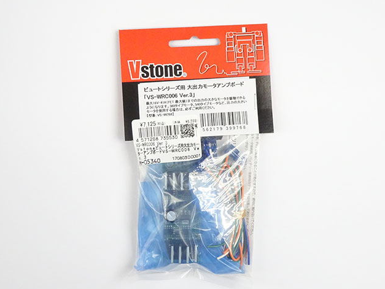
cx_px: 195
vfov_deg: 28.6
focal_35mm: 51
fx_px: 568
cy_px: 146
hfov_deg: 37.5
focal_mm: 8.51
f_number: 4.5
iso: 640
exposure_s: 1/250
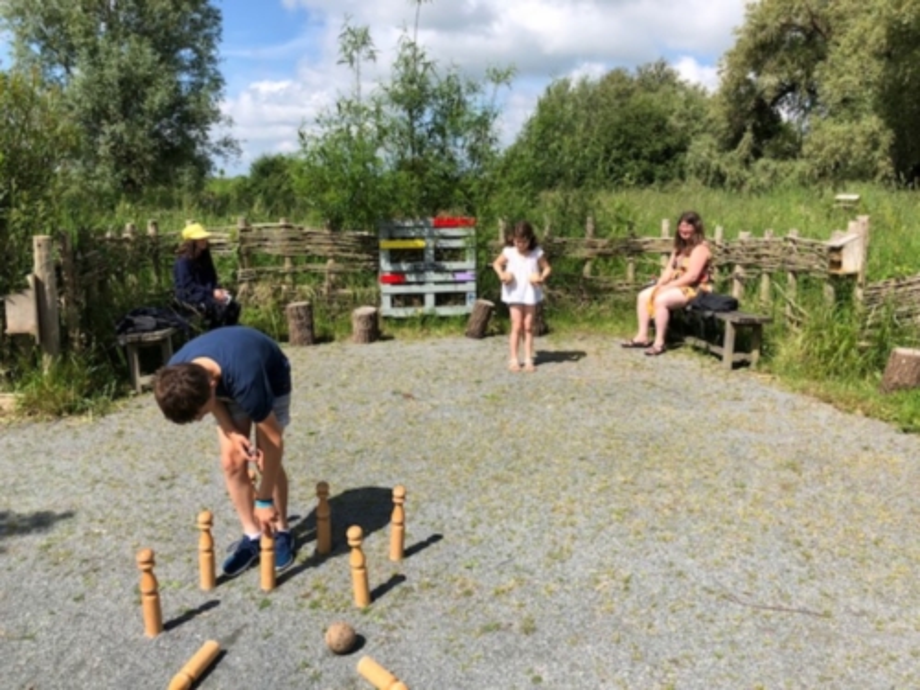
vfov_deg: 49.7
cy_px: 345
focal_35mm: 28
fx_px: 744
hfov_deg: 63.4
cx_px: 460
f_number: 1.8
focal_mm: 4
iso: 20
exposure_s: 1/1845
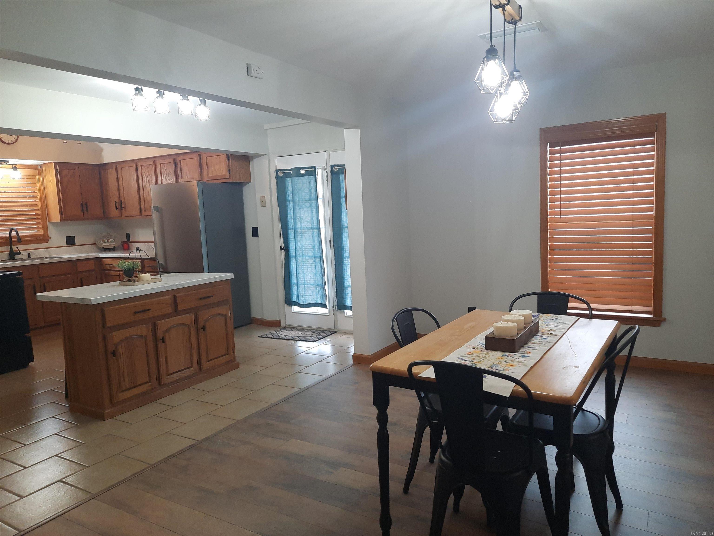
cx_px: 357
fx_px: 516
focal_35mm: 25
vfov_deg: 54.9
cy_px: 268
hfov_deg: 69.4
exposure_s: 1/60
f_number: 2
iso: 250
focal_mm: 4.6
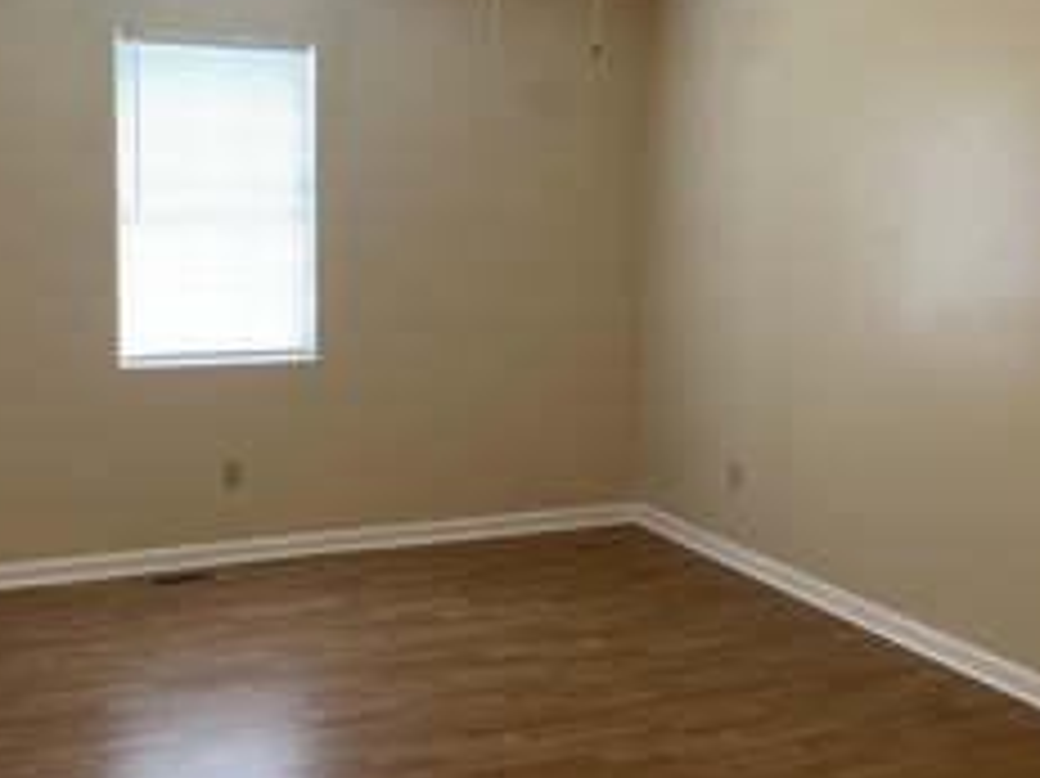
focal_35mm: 45
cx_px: 468
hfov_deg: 42.0
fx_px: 1351
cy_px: 288
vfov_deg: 32.0
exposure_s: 1/60
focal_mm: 4.25
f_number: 1.8
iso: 200
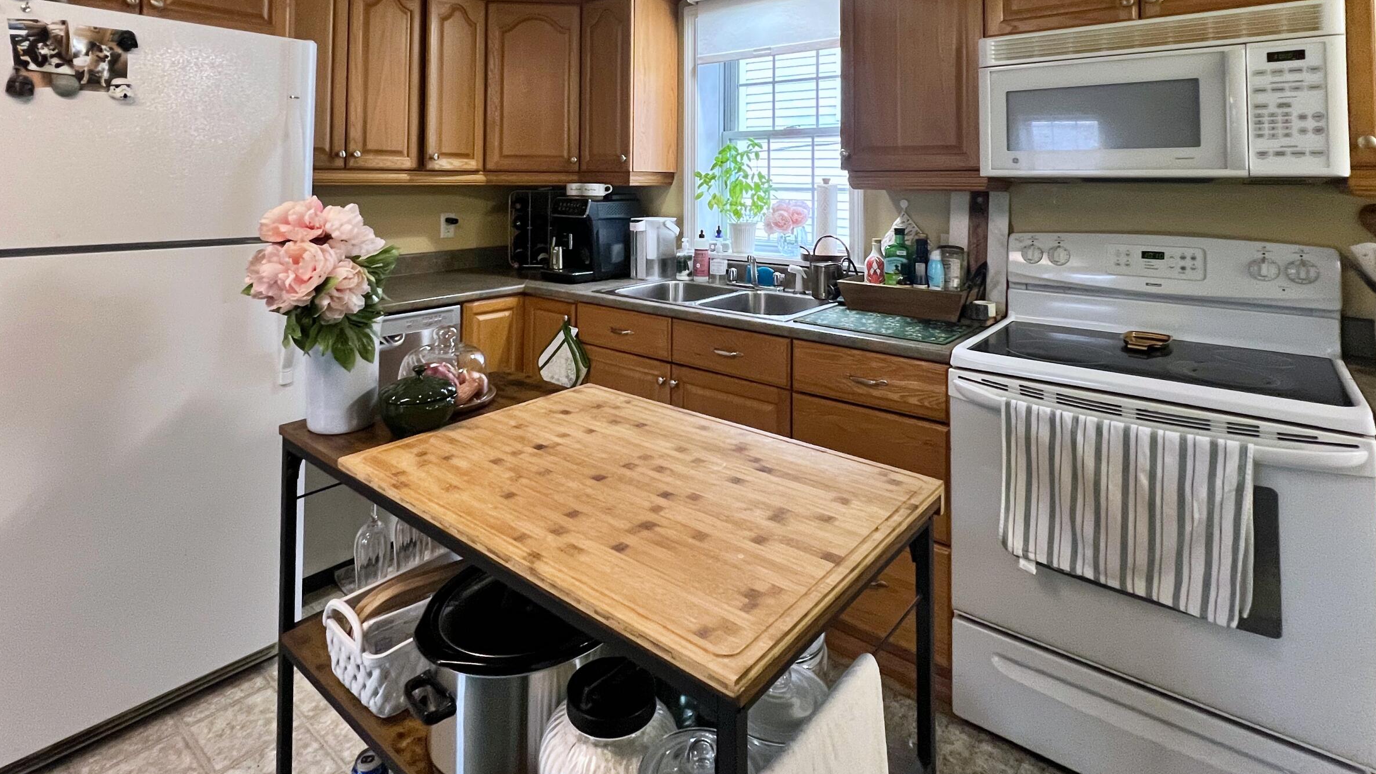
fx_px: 657
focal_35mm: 18
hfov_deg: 92.6
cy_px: 160
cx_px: 668
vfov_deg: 56.8
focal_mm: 1.57
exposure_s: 1/60
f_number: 1.8
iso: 320
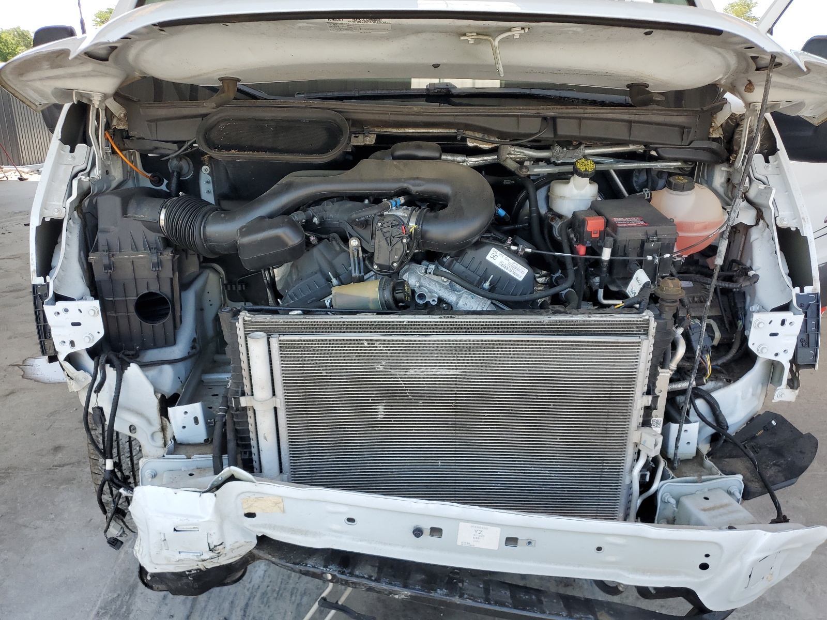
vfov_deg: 53.1
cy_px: 310
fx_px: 621
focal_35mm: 26
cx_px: 414
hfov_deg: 67.3
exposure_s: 1/455
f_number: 1.5
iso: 50
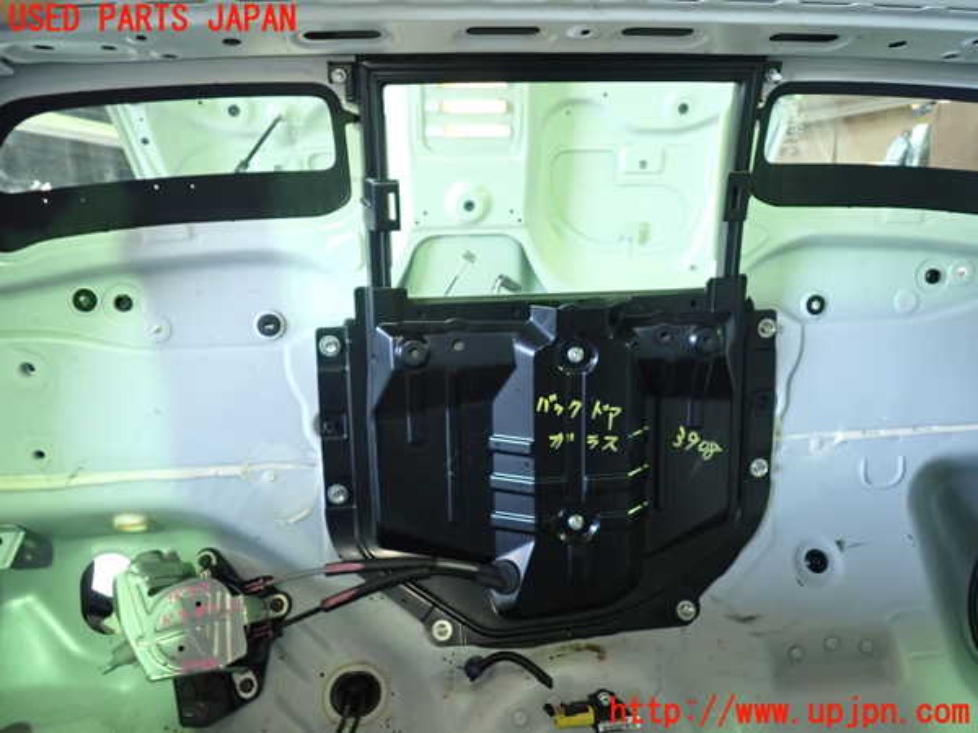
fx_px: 791
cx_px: 489
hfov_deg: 63.4
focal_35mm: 28
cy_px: 366
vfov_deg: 49.7
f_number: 2.2
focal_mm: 5.05
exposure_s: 1/30
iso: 500
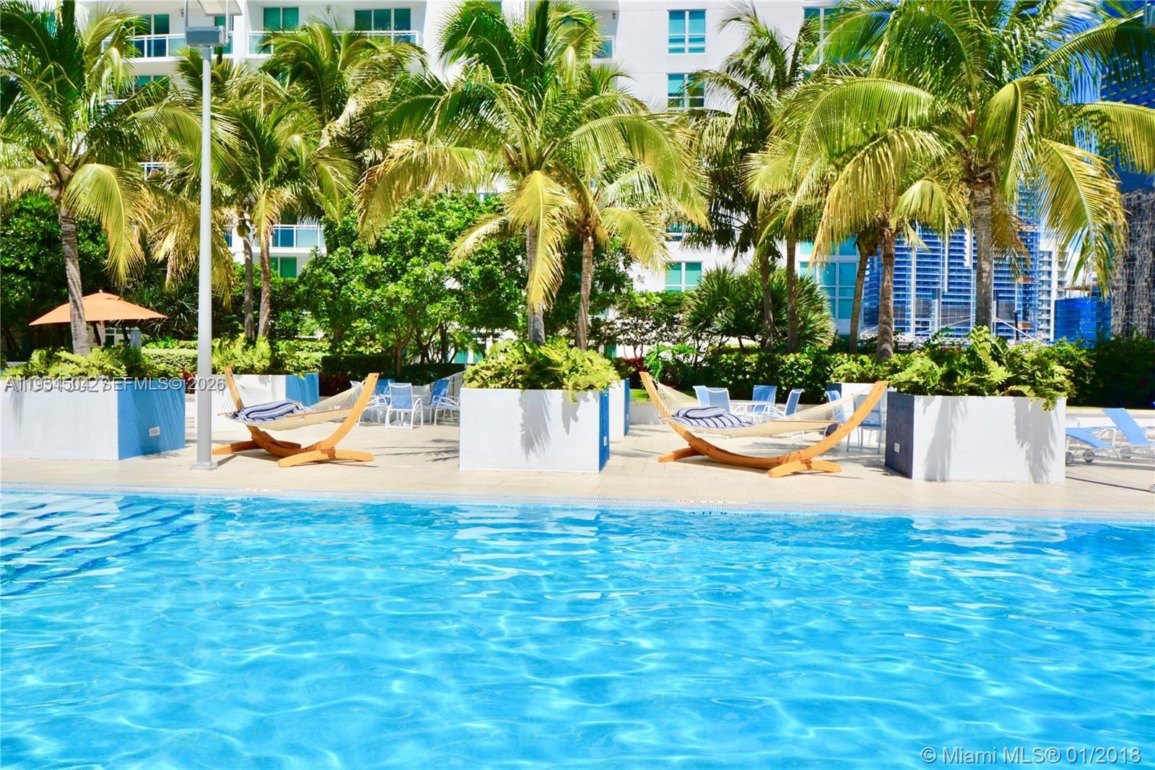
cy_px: 385
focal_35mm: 30
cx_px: 578
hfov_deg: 61.9
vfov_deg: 43.6
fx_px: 962
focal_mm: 20
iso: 100
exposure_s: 1/320
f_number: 9
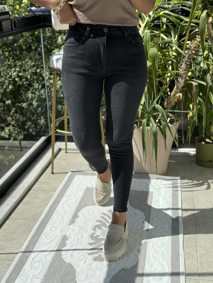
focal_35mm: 48
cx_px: 106
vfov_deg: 39.7
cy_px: 142
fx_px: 394
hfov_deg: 30.3
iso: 64
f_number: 1.78
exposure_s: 1/1543
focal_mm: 6.76
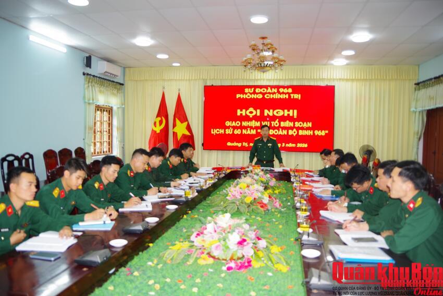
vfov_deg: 47.9
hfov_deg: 67.4
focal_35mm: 27
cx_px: 222
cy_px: 148
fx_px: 332
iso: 400
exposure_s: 1/60
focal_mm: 18
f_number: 3.5
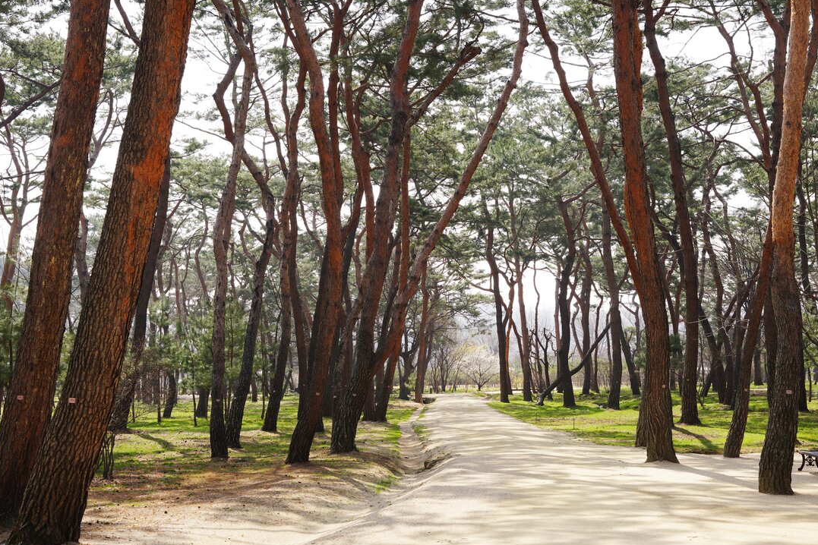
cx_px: 465
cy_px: 254
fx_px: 1181
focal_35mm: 52
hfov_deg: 38.1
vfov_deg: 26.0
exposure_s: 1/250
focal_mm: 40
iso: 200
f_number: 8
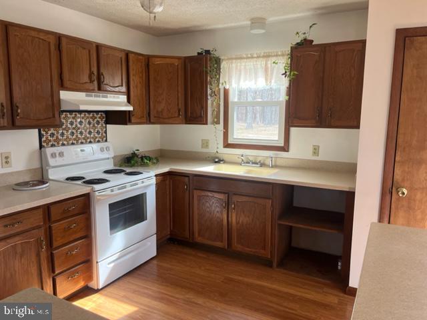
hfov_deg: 67.3
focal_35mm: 26
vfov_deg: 53.1
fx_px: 321
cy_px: 160
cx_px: 214
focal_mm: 5.1
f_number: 1.6
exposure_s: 1/121
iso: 100
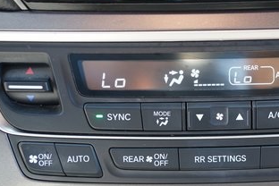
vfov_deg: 17.4
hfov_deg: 25.7
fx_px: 604
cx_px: 210
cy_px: 124
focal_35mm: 78
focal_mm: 38
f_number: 4
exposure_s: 1/60
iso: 640
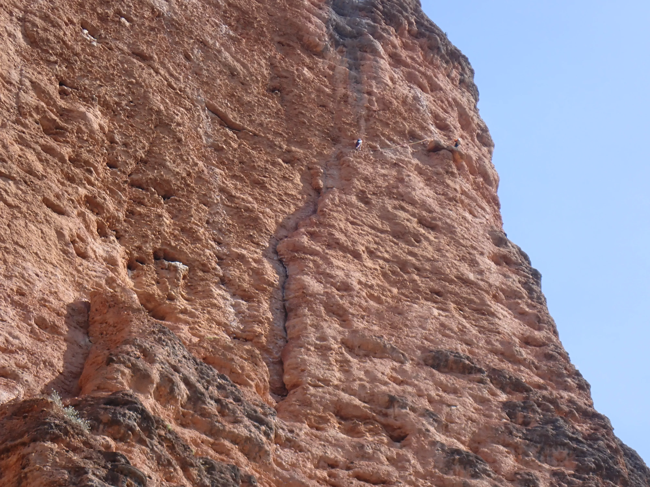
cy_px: 244
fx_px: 1878
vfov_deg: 14.8
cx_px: 325
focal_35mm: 100
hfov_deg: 19.6
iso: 100
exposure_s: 1/250
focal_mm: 18
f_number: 4.9
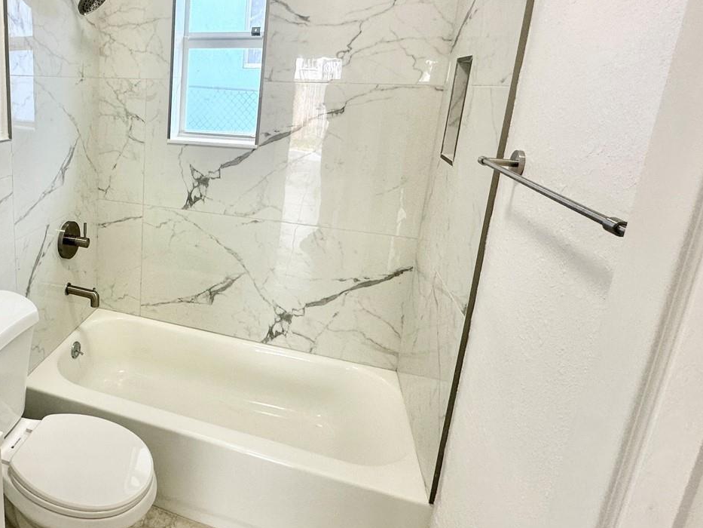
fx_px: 487
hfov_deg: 64.5
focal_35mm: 24
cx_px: 129
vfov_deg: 56.1
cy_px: 193
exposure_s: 1/120
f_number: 2.2
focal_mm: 2.22
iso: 100
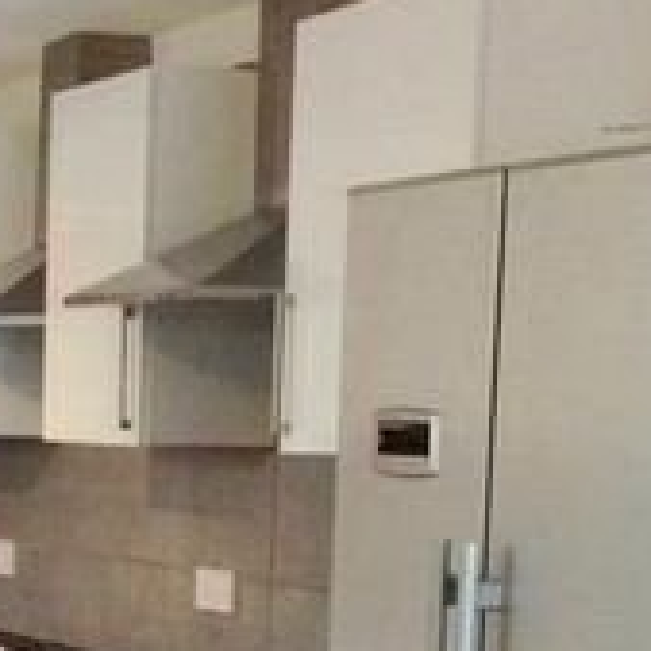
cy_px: 626
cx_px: 0
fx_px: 2723
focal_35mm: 128
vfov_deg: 13.5
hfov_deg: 13.4
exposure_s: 1/20
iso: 200
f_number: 2.4
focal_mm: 4.28
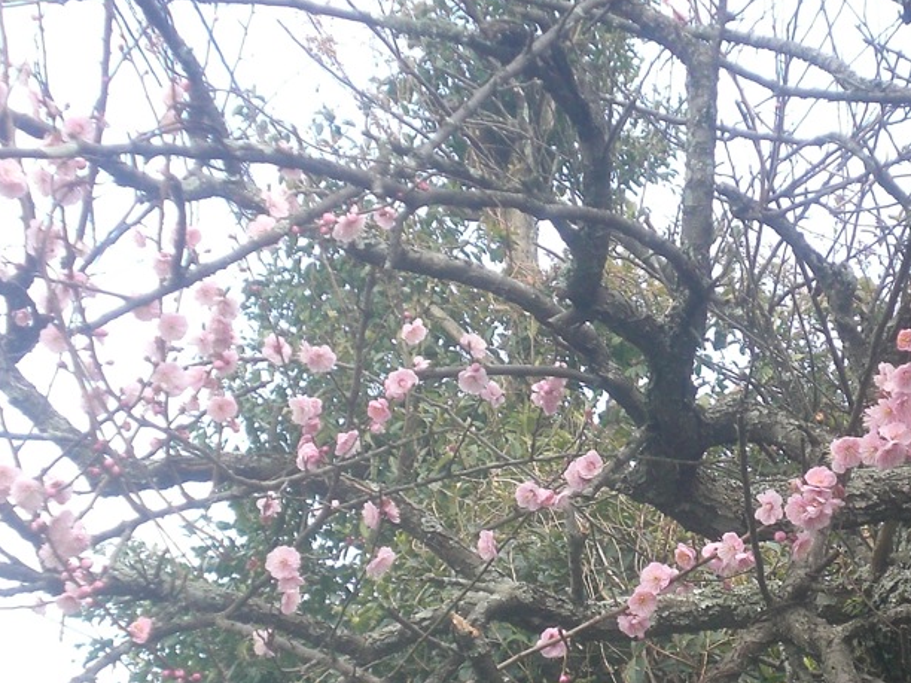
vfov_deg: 14.3
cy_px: 443
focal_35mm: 103
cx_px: 731
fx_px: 2711
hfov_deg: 18.9
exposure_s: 1/125
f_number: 4
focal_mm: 10.4
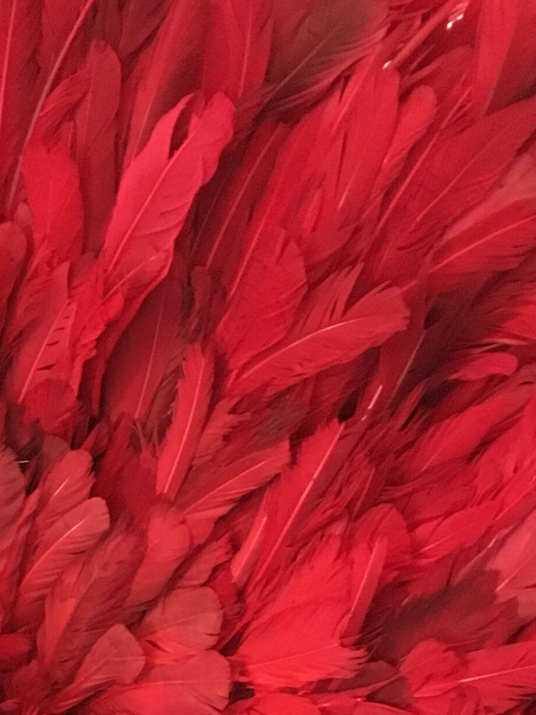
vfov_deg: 19.4
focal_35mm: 95
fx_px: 1962
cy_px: 878
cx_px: -22
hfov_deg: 15.2
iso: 400
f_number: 2.2
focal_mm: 4.15
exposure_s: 1/17
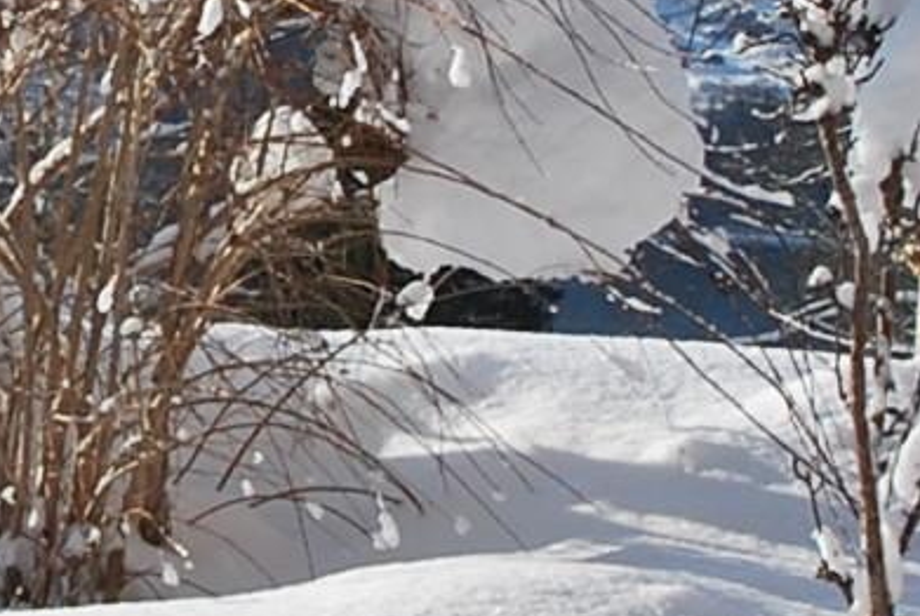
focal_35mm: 200
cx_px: 82
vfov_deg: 6.9
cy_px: 153
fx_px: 5119
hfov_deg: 10.2
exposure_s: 1/320
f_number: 9
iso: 100
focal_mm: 18
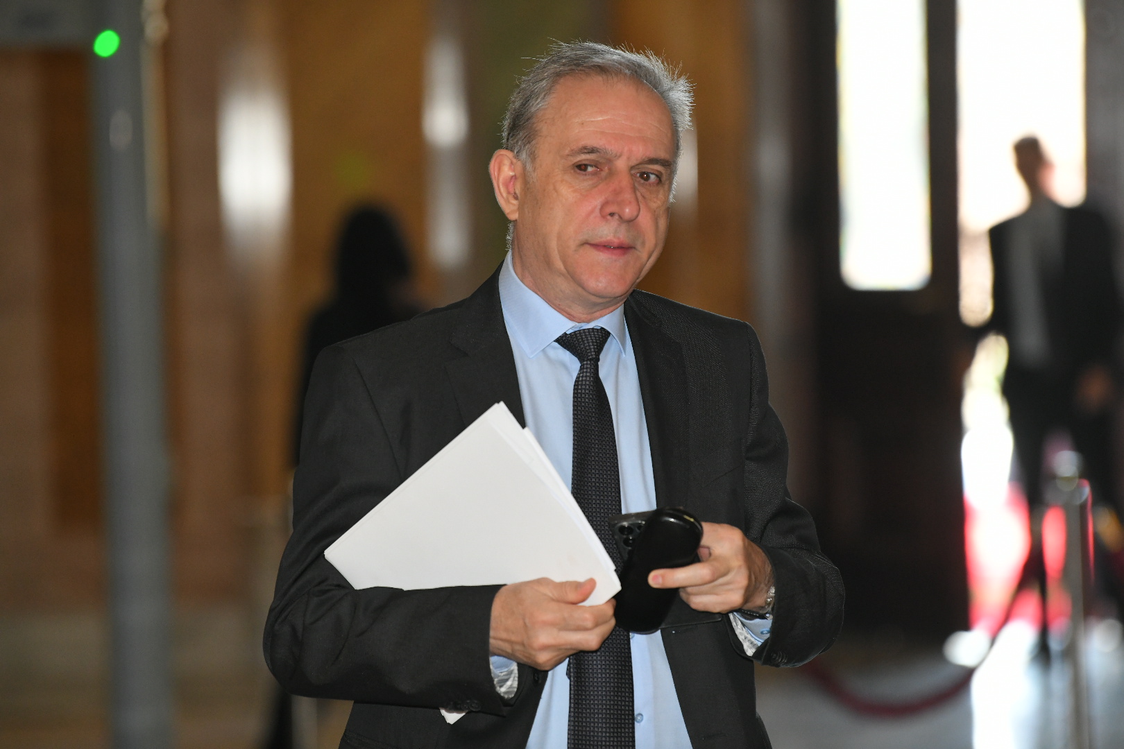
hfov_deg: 10.3
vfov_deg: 6.9
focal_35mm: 200
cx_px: 562
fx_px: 6244
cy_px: 374
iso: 2500
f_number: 4
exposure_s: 1/250
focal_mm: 200
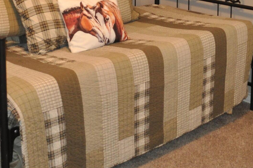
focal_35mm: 76
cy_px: -41
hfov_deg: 26.7
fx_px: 533
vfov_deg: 17.0
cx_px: 137
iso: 800
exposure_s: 1/60
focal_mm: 18
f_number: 3.5
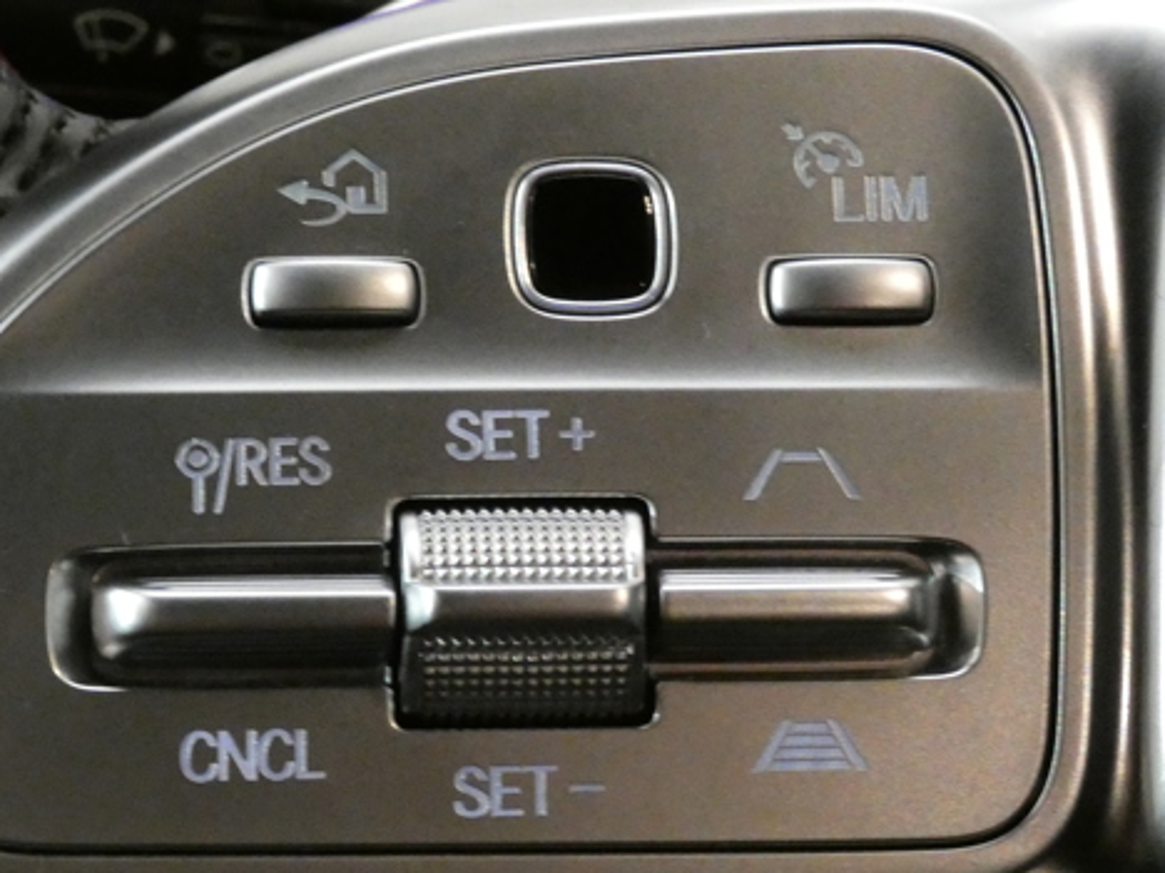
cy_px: 388
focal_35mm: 135
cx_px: 550
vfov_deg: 11.0
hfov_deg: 14.6
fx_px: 4543
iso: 1600
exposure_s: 1/15
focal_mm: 14.1
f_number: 4.5
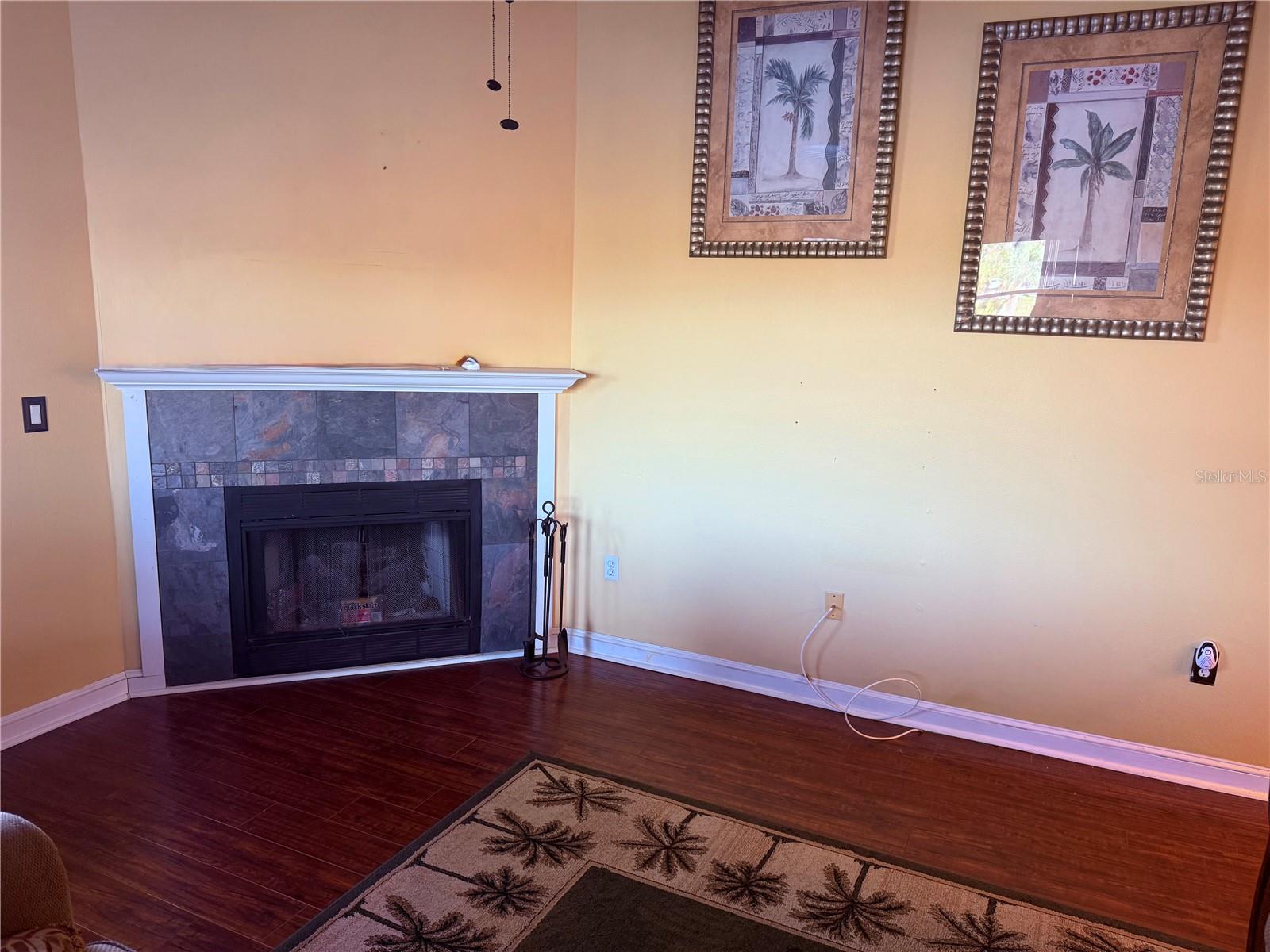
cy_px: 476
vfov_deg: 56.8
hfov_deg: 71.6
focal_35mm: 24
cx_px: 635
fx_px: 881
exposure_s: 1/60
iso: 200
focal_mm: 6.76
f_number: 1.78
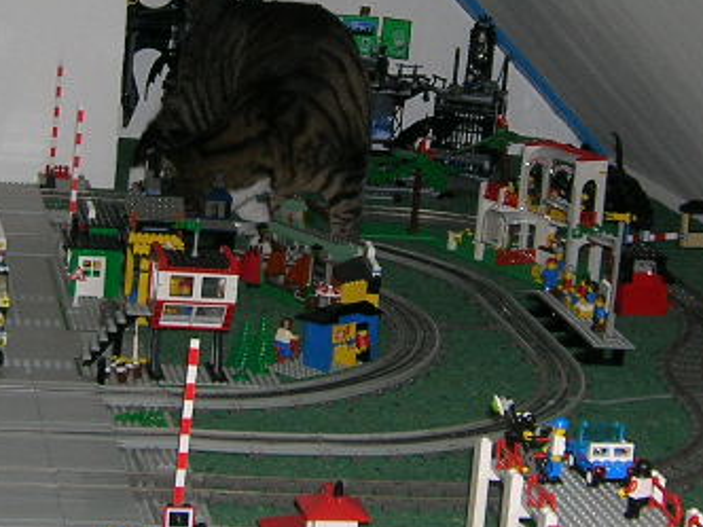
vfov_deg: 14.0
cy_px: 93
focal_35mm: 105
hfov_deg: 18.7
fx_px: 2132
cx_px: 362
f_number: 2.9
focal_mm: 5.7
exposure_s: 1/60.1
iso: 50
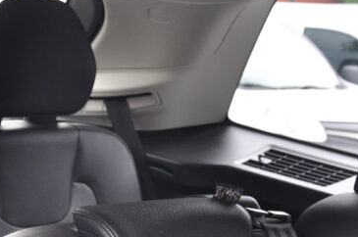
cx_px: -15
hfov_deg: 19.6
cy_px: 272
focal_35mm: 101
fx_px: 1003
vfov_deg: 13.2
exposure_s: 1/25
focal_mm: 24
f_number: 3.8
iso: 400
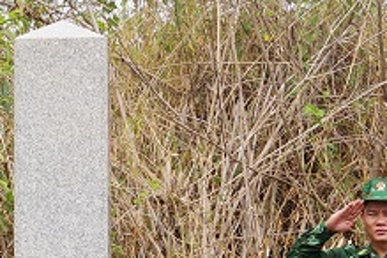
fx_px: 2472
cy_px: 302
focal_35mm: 230
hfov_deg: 8.9
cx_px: -57
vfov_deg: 5.9
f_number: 8
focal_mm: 28
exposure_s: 1/200
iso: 200
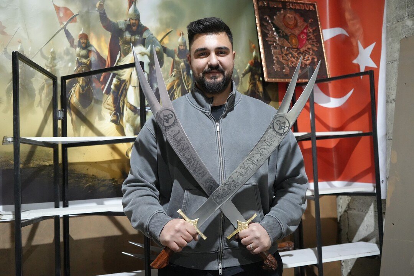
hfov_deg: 48.5
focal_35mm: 40
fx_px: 460
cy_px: 138
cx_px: 207
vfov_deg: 33.4
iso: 8000
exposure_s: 1/160
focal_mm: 40
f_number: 4
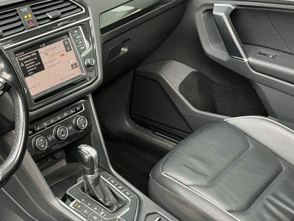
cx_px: 22
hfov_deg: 36.2
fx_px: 416
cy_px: 171
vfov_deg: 29.1
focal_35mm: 49
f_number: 1.6
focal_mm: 5.1
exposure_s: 1/75
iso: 125
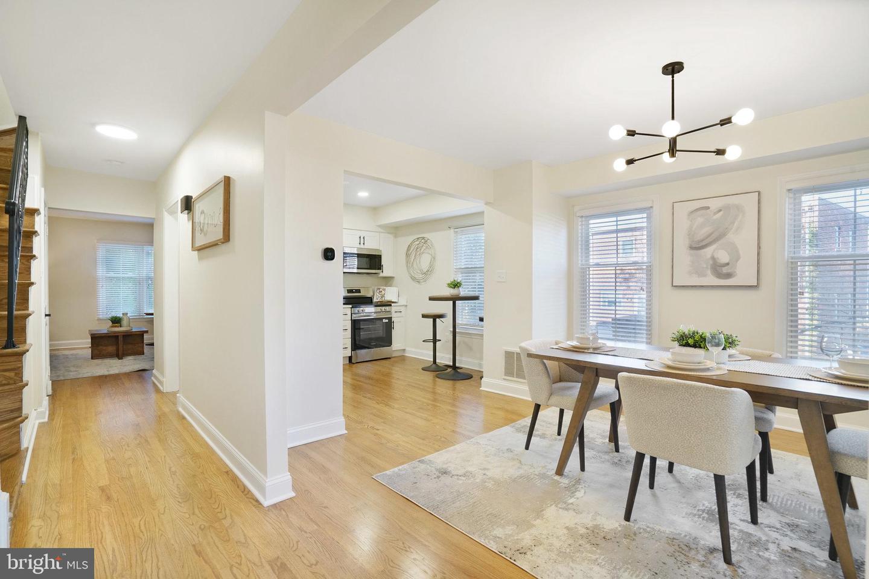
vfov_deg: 73.7
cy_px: 290
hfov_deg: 96.7
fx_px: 386
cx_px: 434
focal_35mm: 16
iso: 1250
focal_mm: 16
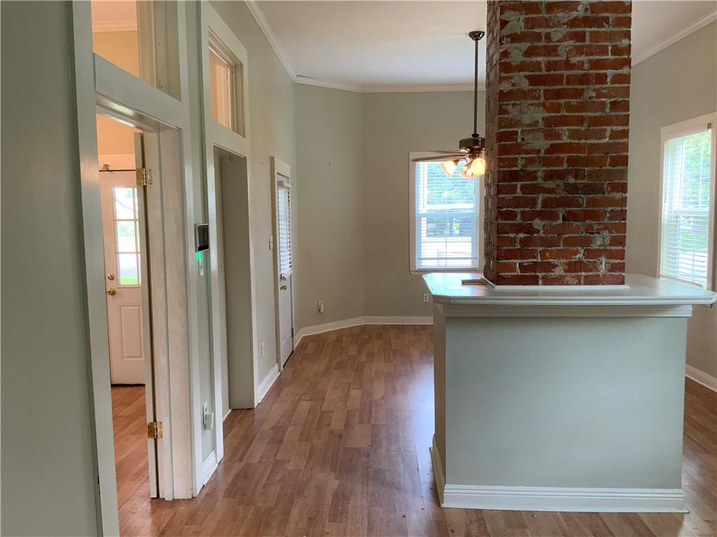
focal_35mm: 29
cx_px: 358
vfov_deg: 48.2
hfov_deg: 61.7
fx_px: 601
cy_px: 268
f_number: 1.8
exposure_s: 1/60
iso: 100
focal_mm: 3
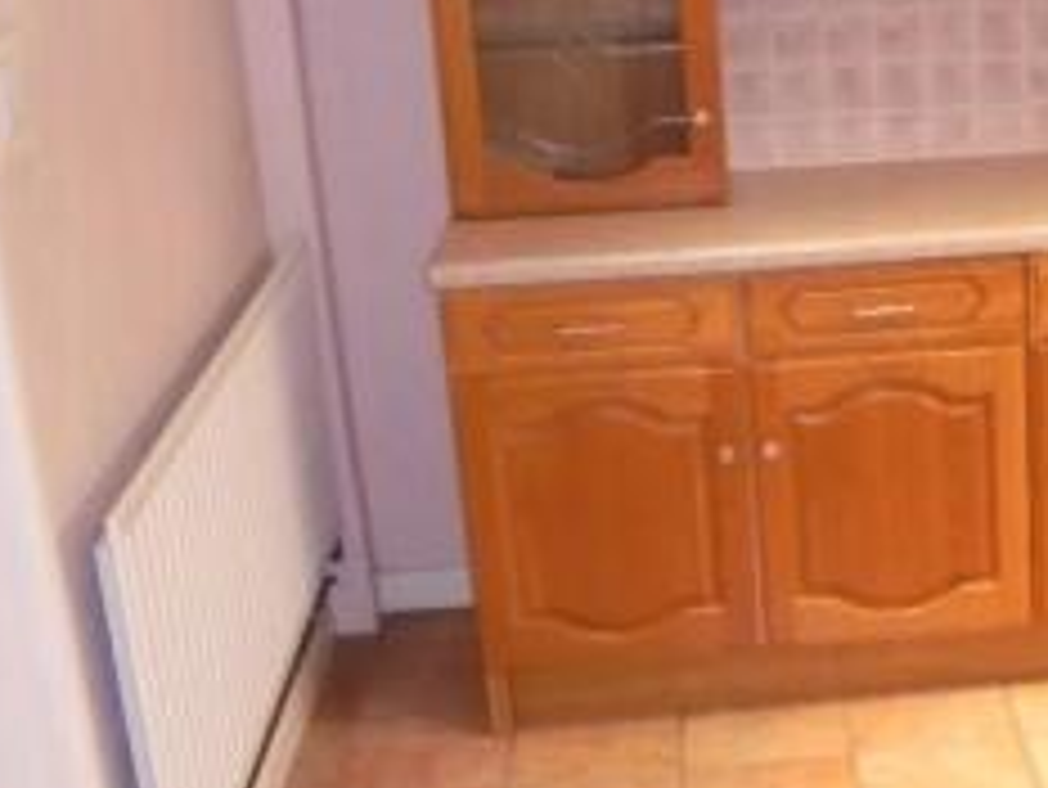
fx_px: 1969
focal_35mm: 65
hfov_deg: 28.1
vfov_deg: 22.6
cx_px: 1037
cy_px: 331
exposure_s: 1/30
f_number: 3.5
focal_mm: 4.6
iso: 400
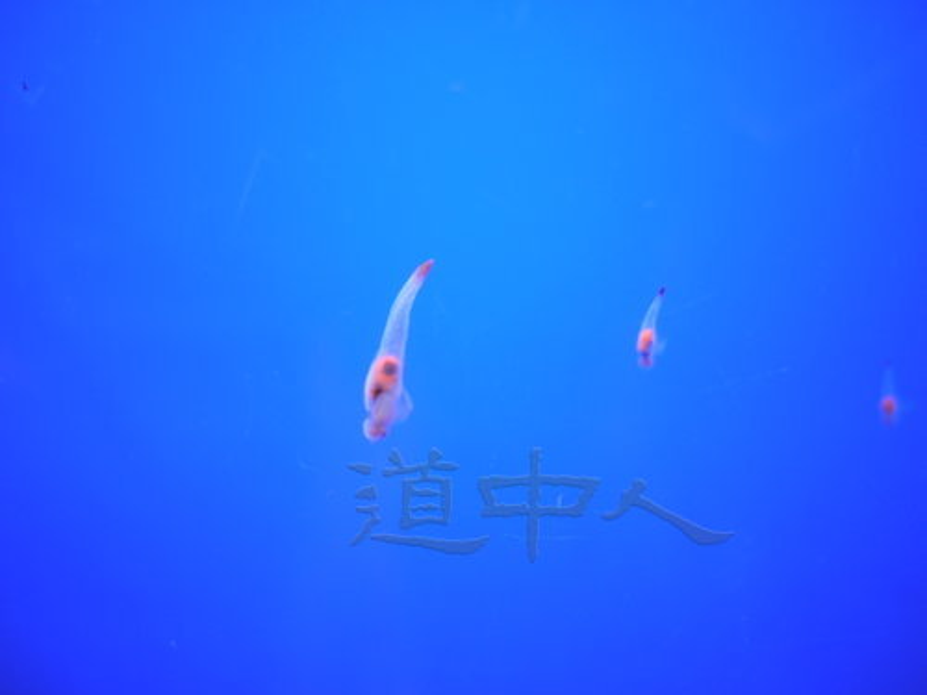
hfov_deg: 46.8
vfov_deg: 36.0
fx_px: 1071
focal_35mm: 40
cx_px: 464
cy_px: 348
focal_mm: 20
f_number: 1.7
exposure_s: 1/60
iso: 250
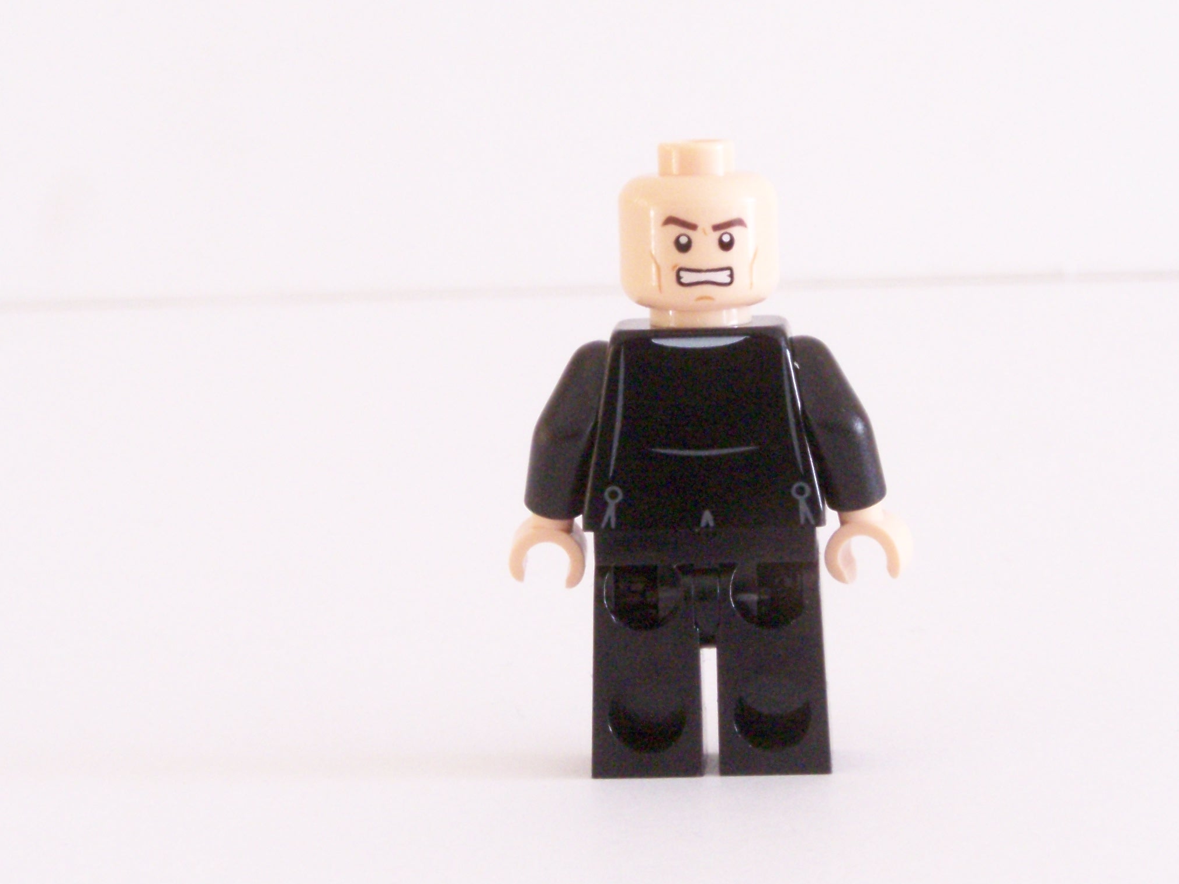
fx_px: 4087
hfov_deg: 16.4
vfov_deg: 12.3
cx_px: 724
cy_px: 386
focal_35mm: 120
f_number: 8
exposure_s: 1/1.43
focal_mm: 15.6
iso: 400
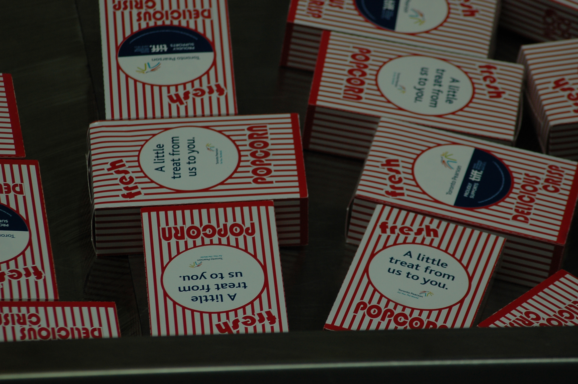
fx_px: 3730
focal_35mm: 232
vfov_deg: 5.9
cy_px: 192
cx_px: 289
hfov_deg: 8.9
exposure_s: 1/320
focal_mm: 155
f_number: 4.5
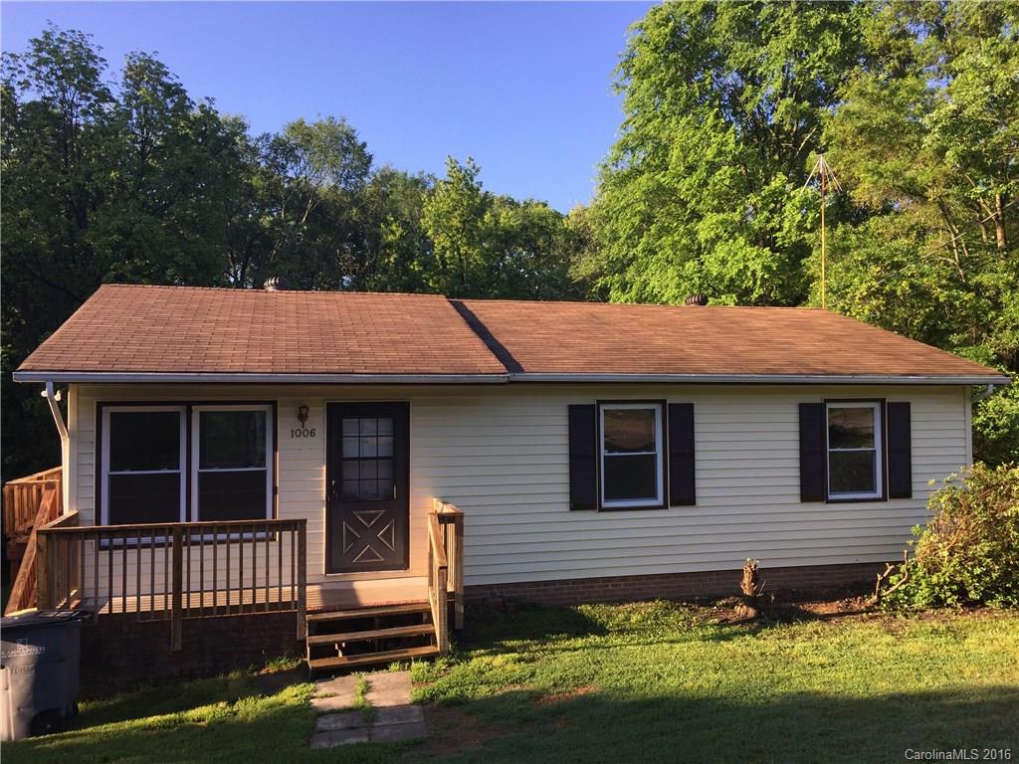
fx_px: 854
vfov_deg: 48.2
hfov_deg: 61.7
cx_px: 510
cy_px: 382
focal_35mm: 29
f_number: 2.2
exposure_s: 1/534
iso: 32
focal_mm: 4.15
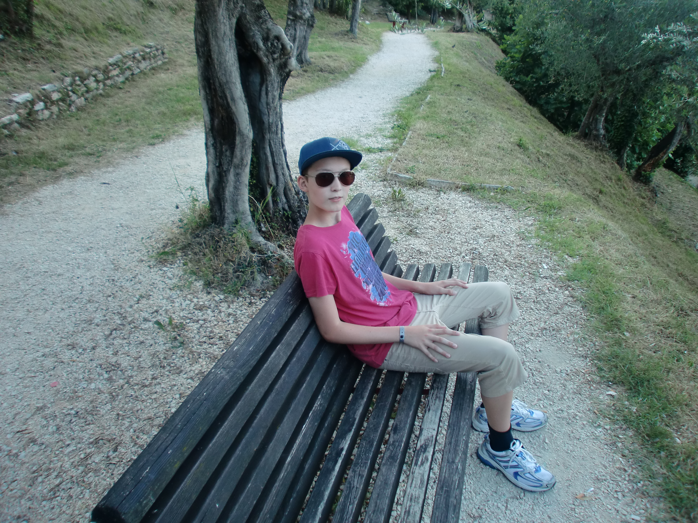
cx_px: 349
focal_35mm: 26
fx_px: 524
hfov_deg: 67.3
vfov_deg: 53.1
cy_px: 262
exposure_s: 1/60
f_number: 2.6
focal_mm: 4.65
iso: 64
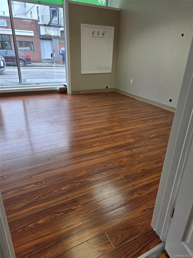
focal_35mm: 23
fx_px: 171
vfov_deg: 73.9
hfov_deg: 58.9
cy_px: 129
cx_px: 96
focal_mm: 5.4
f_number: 1.8
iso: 32
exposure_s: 1/120
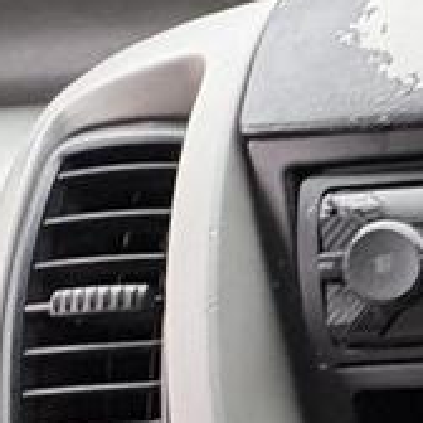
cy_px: 272
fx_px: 912
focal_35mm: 66
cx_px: 874
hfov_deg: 17.5
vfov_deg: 26.0
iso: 320
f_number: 2.2
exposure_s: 1/60
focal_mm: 2.22
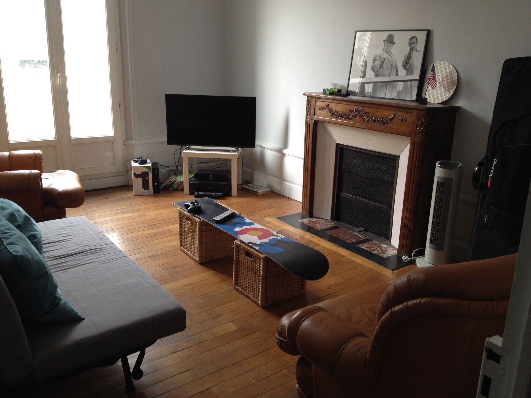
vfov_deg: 40.7
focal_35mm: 35
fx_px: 537
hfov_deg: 52.6
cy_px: 199
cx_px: 266
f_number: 2.4
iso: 64
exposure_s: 1/20
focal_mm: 4.28
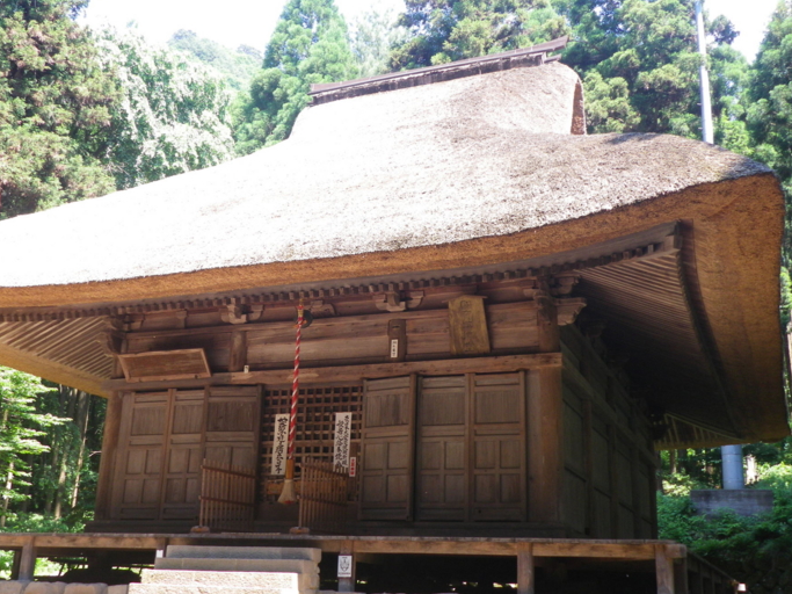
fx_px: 938
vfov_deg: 35.1
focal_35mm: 41
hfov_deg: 45.8
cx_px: 370
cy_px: 287
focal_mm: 6.2
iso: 64
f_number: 3.8
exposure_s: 1/60
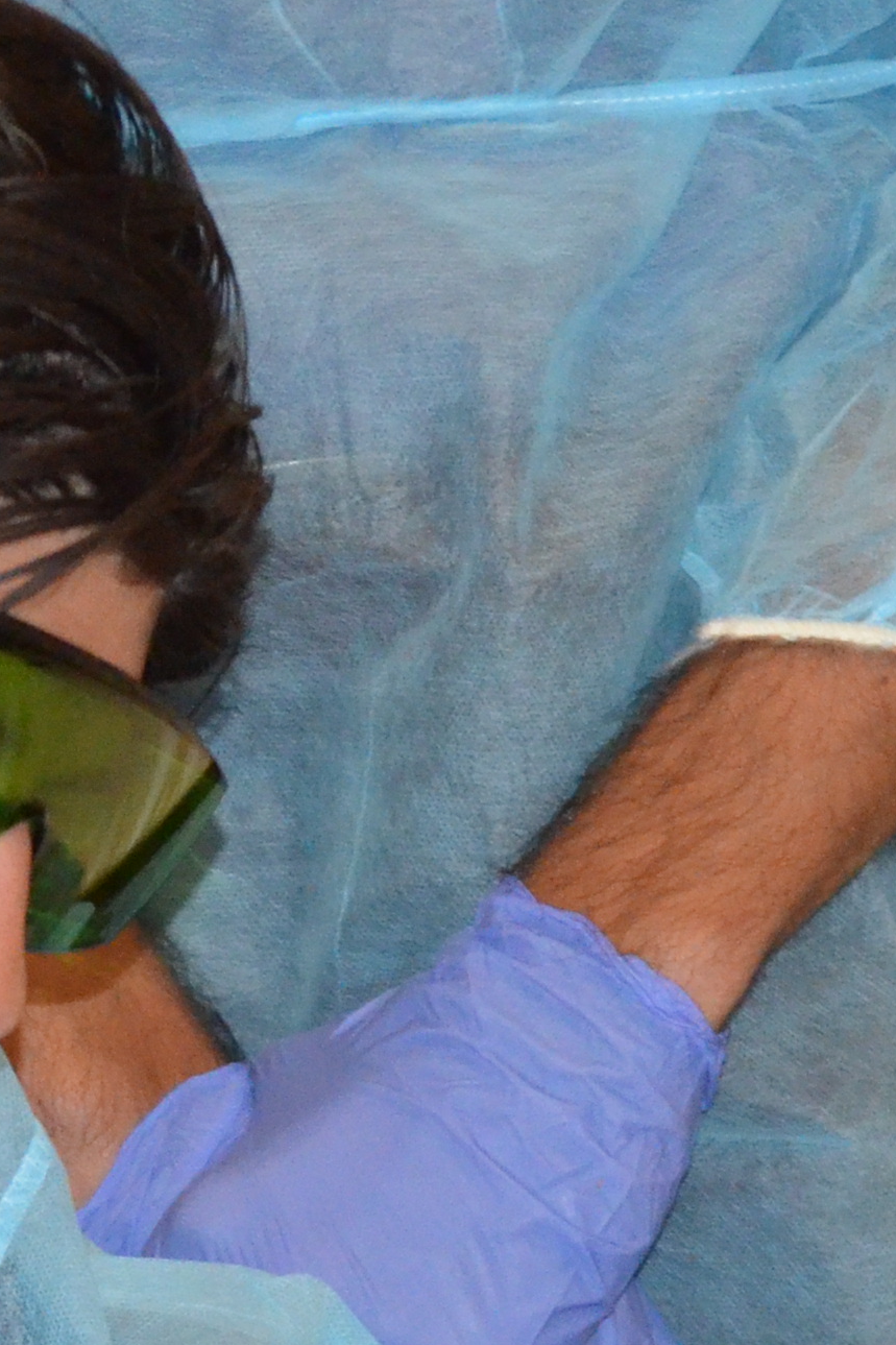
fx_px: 15384
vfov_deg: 5.0
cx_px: -594
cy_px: 1541
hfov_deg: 3.3
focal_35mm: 412
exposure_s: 1/60
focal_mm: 72
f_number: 7.1
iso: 3200
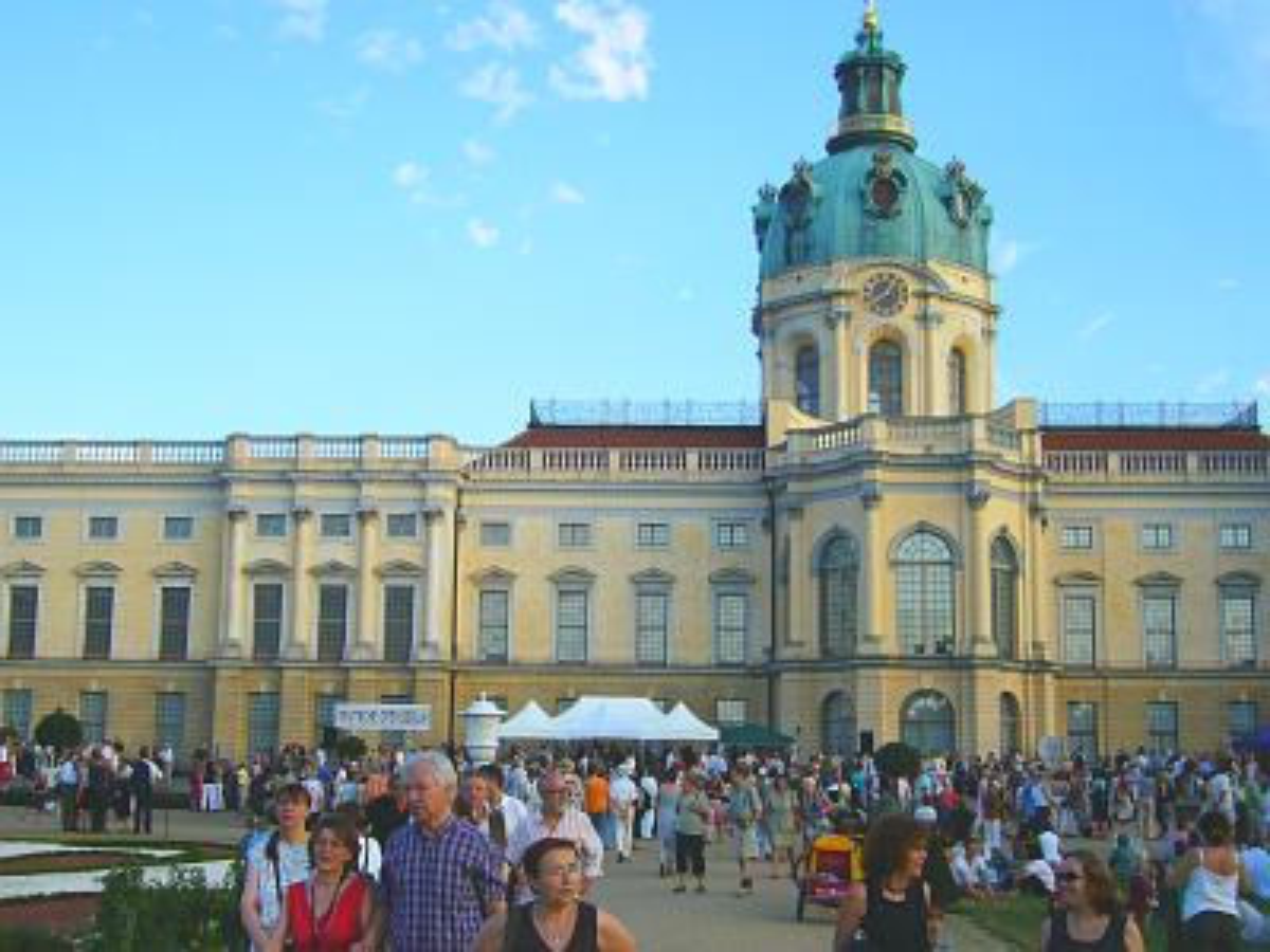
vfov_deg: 32.2
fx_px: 1651
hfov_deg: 42.1
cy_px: 476
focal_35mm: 45
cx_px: 635
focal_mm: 5.8
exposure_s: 1/400
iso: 80
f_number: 2.8
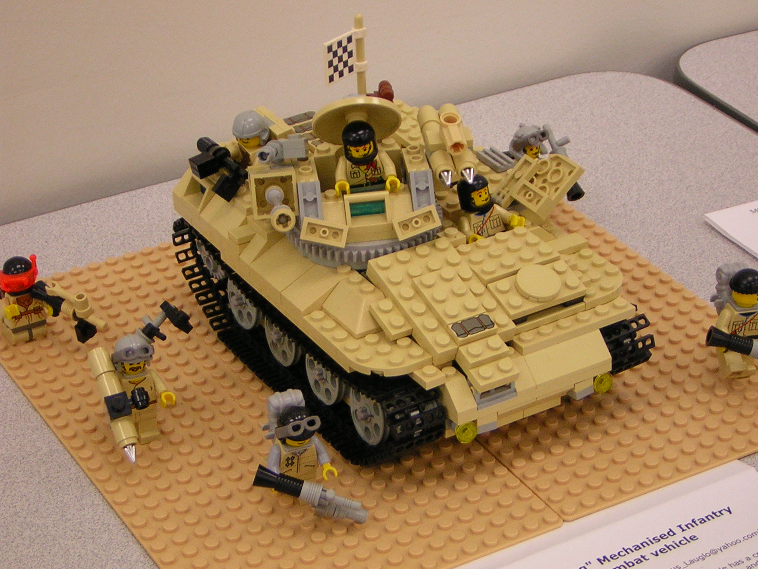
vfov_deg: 15.2
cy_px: 284
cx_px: 379
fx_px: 2124
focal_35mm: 97
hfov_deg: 20.2
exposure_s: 1/5.6
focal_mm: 12.6
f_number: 4.4
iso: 89
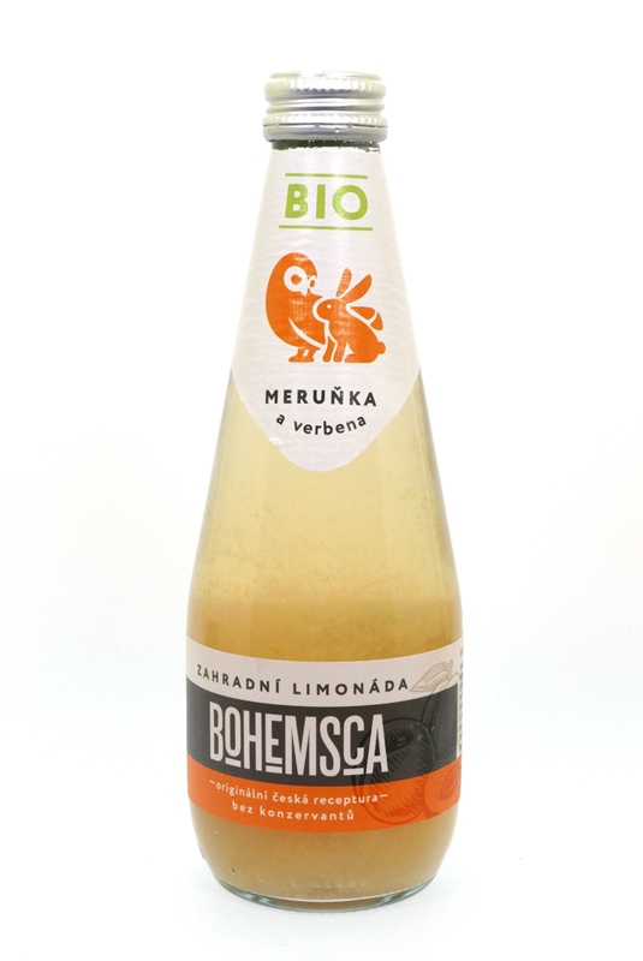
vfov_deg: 27.0
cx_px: 322
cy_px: 480
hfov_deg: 18.2
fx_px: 2005
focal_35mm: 75
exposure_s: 1/50
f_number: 16
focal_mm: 34
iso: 800
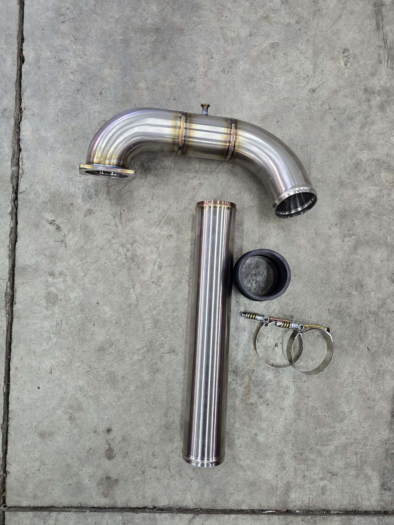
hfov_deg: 58.9
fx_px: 349
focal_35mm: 23
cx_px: 197
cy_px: 262
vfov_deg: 73.9
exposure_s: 1/120
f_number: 1.7
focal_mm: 6.3
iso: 250
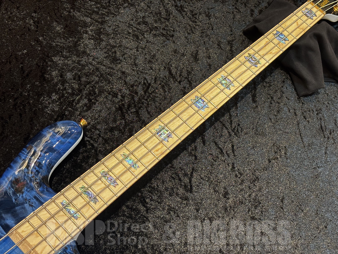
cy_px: 127
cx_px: 169
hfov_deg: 36.8
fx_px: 508
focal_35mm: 52
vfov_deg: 28.0
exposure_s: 1/40
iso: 160
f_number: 1.6
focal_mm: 5.96
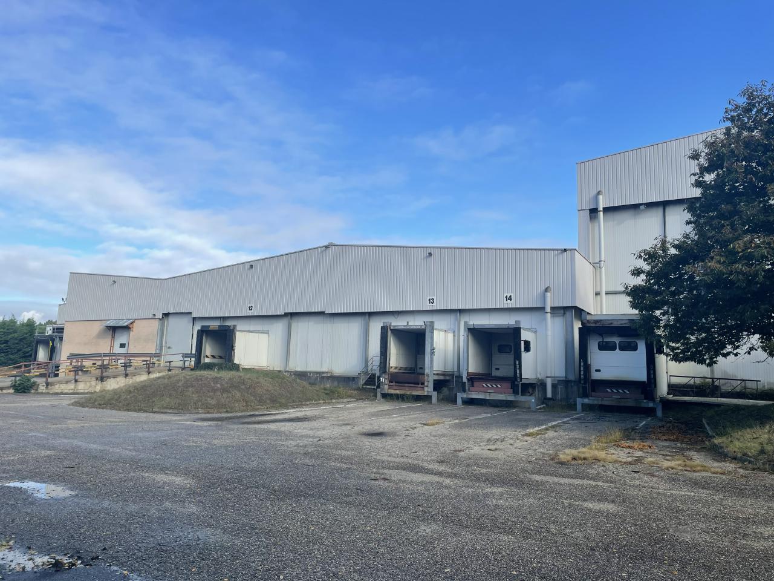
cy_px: 290
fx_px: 581
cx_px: 387
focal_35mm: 26
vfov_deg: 53.1
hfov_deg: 67.3
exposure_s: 1/2882
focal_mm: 4.2
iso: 32
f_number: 1.6
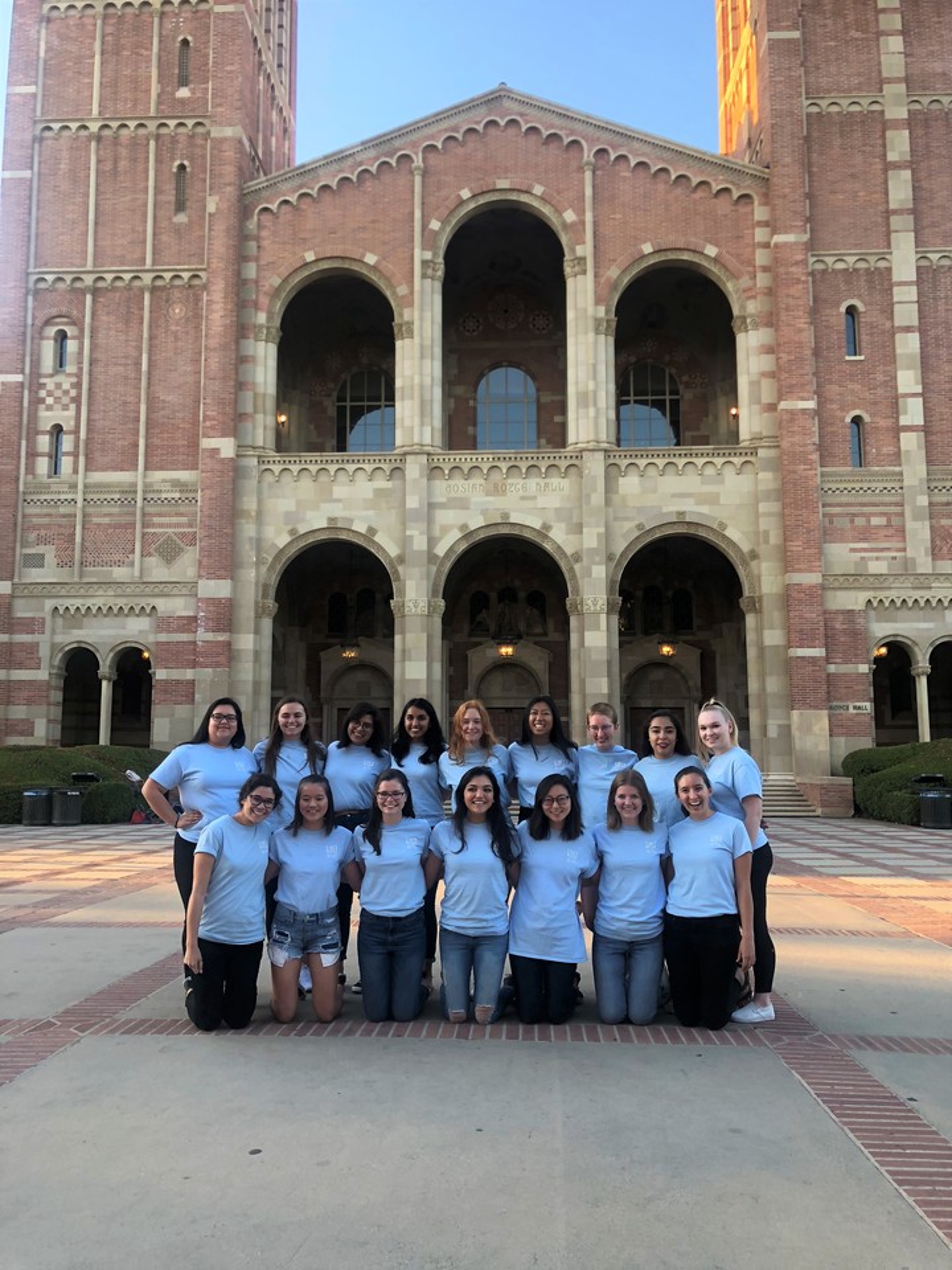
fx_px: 1027
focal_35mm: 28
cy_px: 635
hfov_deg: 49.7
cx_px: 476
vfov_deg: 63.4
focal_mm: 4
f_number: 1.8
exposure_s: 1/120
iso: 32
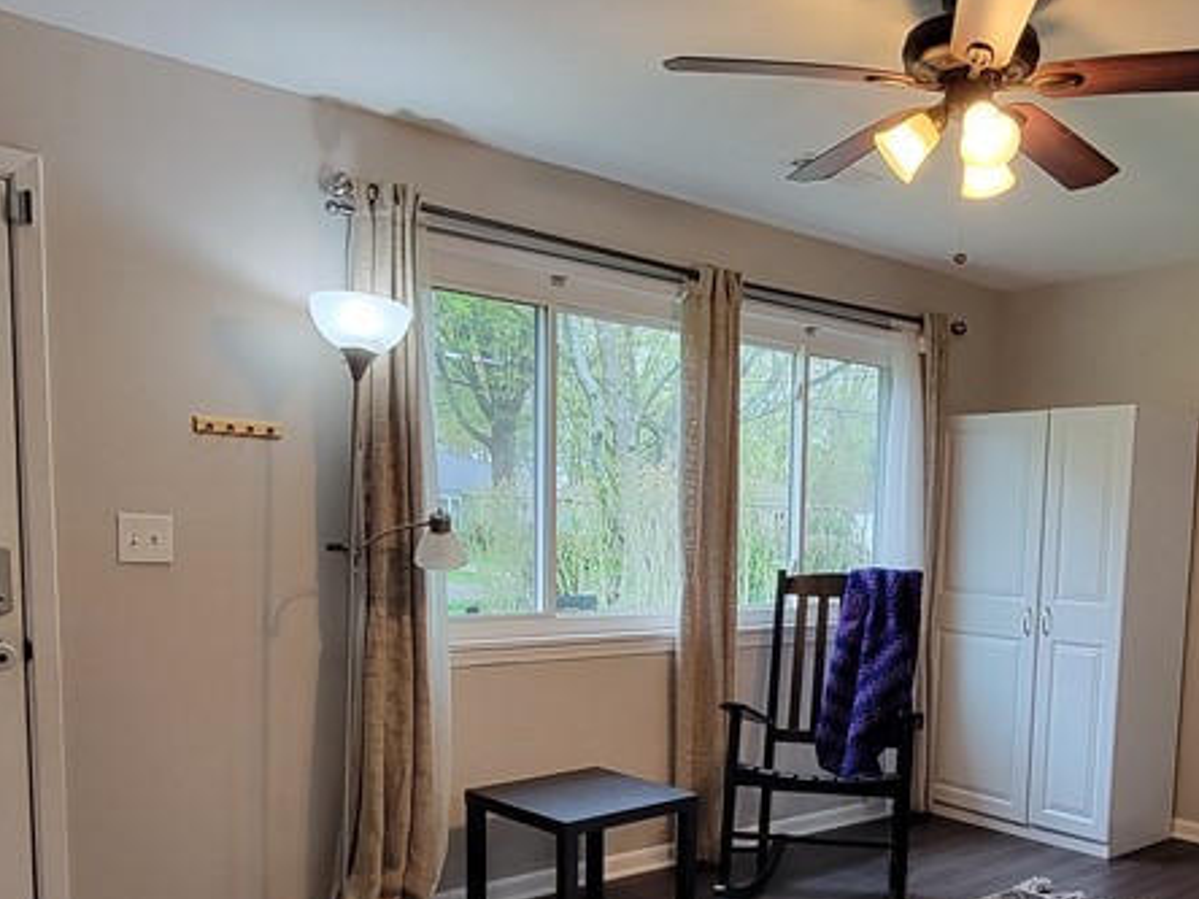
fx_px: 1039
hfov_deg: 58.7
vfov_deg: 45.7
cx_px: 794
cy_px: 637
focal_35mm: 30
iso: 200
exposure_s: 1/60
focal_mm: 2.2
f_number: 2.2
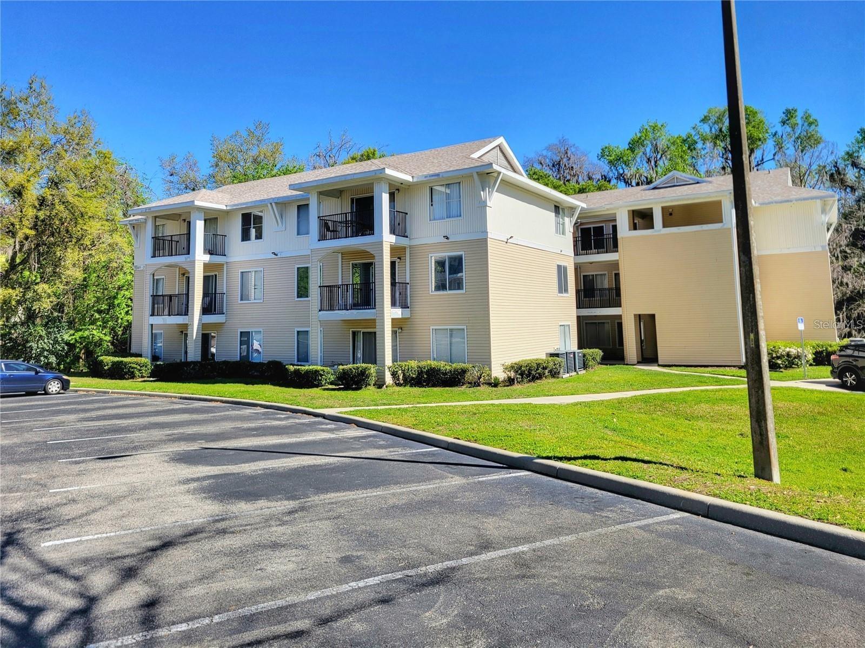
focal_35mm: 26
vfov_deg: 53.1
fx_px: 650
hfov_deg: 67.3
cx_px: 432
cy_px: 324
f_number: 1.8
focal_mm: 5.4
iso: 40
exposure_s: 1/2000
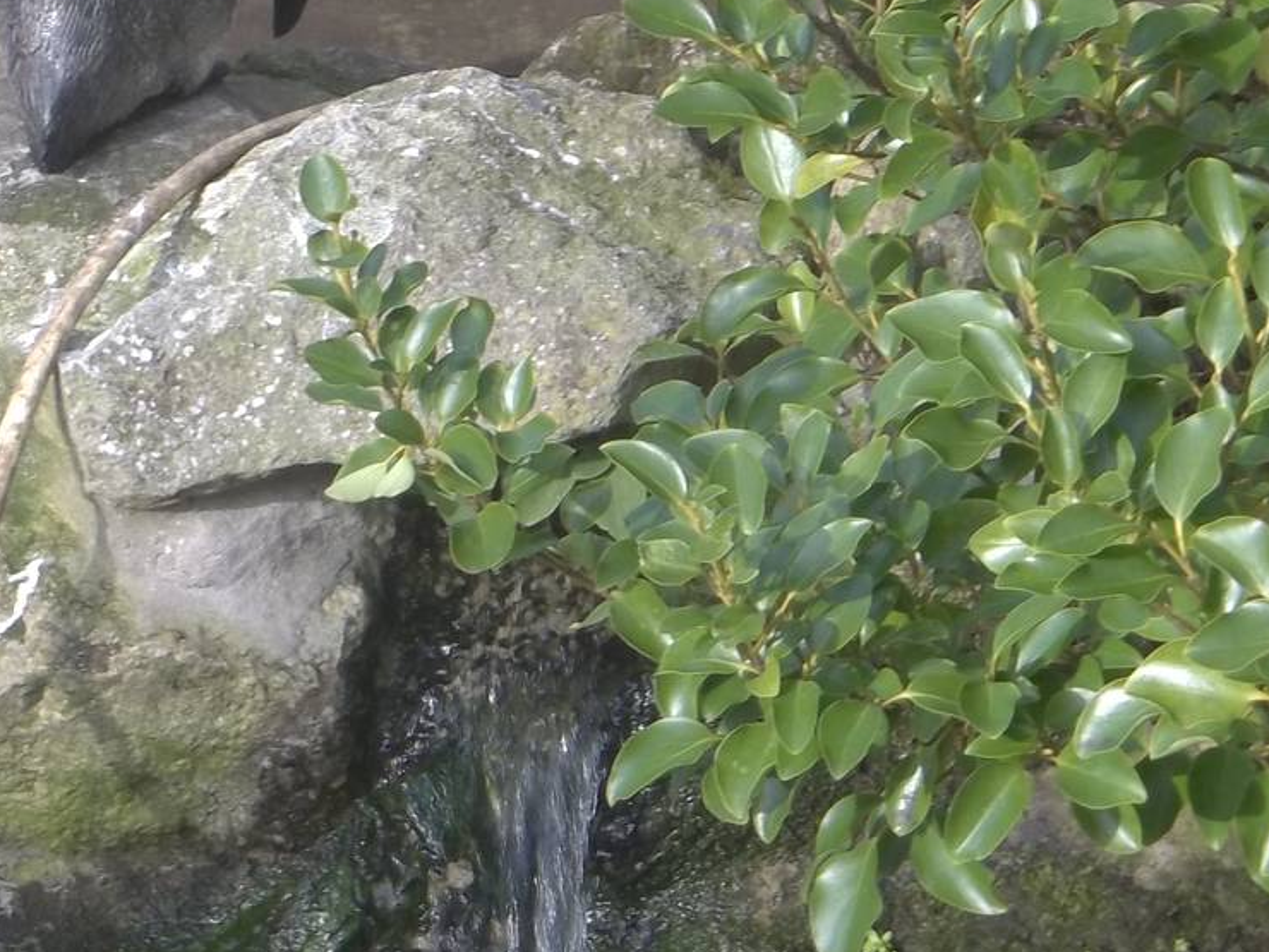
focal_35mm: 186
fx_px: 6819
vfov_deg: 8.0
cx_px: -34
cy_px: 233
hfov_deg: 10.5
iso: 80
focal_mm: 15.4
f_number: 4.5
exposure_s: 1/100
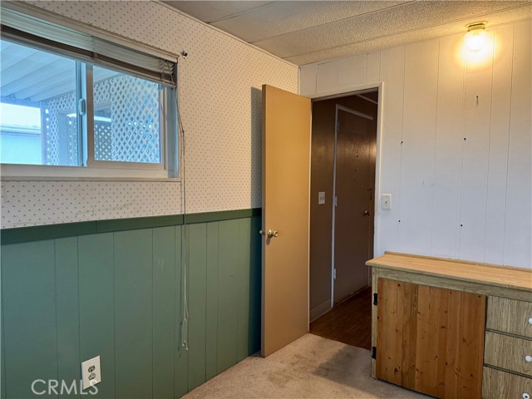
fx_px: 369
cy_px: 200
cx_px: 266
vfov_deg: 56.8
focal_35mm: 24
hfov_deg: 71.6
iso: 250
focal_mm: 6.76
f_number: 1.78
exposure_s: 1/60
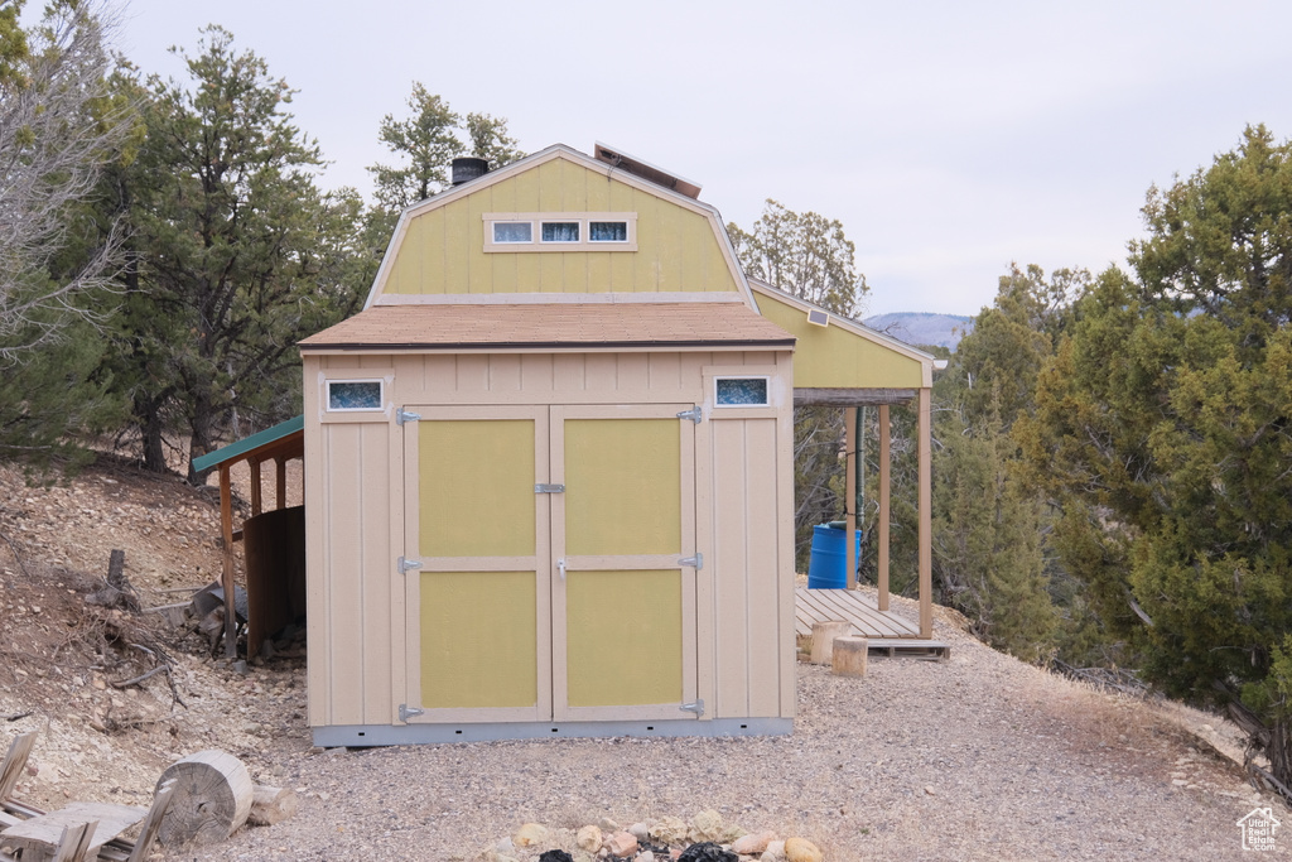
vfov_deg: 36.9
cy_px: 431
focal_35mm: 36
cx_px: 646
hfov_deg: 53.1
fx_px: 1292
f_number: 6.4
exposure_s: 1/60
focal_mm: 24
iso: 320
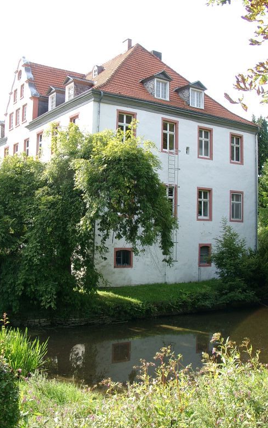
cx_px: 125
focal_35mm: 37
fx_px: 432
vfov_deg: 52.7
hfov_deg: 34.4
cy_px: 213
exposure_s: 1/124
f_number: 4
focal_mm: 7.13
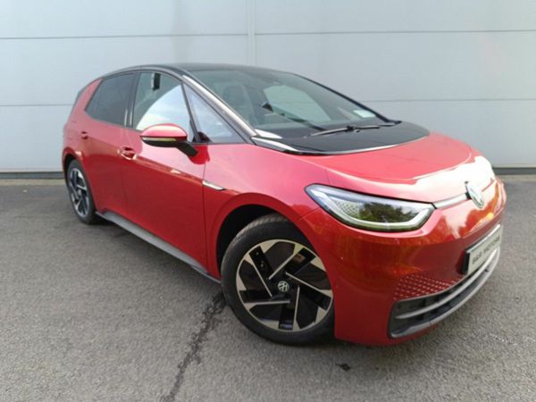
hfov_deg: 71.6
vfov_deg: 56.8
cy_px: 201
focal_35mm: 24
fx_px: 372
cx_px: 268
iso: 53
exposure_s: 1/133
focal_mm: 5.59
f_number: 1.88
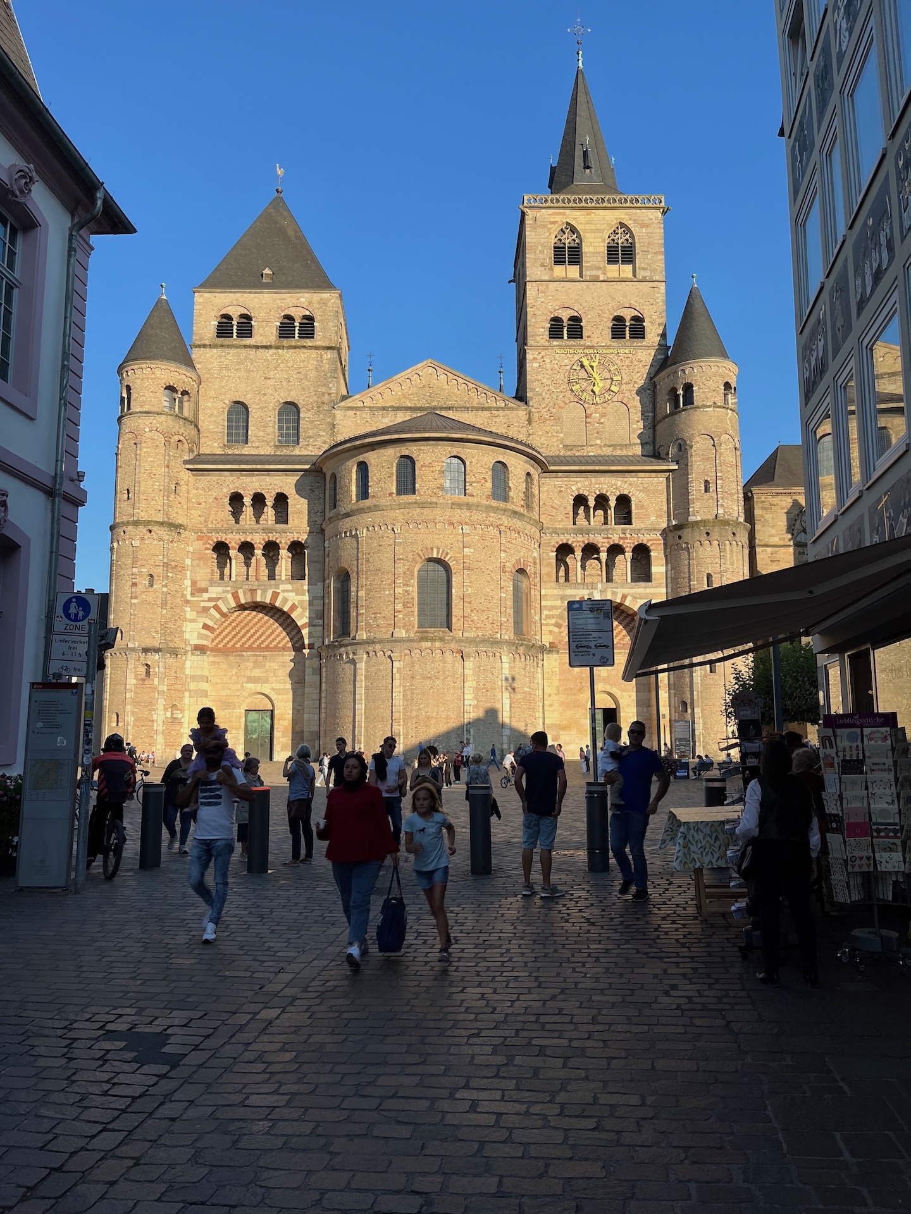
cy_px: 607
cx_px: 456
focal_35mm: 26
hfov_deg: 53.1
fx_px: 912
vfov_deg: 67.3
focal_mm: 5.1
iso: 50
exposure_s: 1/2179
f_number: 1.6
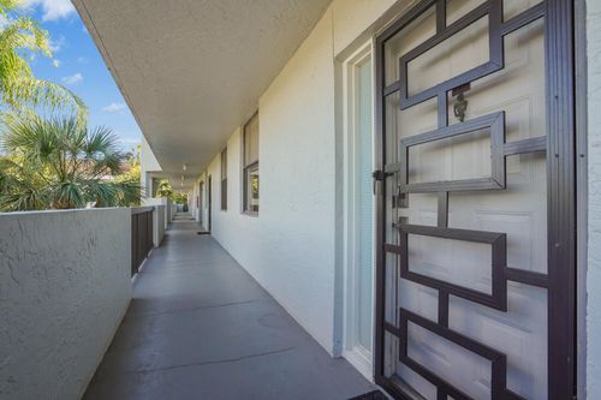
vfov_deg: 73.7
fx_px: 267
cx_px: 300
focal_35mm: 16
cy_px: 200
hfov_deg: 96.8
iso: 800
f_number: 8
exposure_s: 1/200
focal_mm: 16
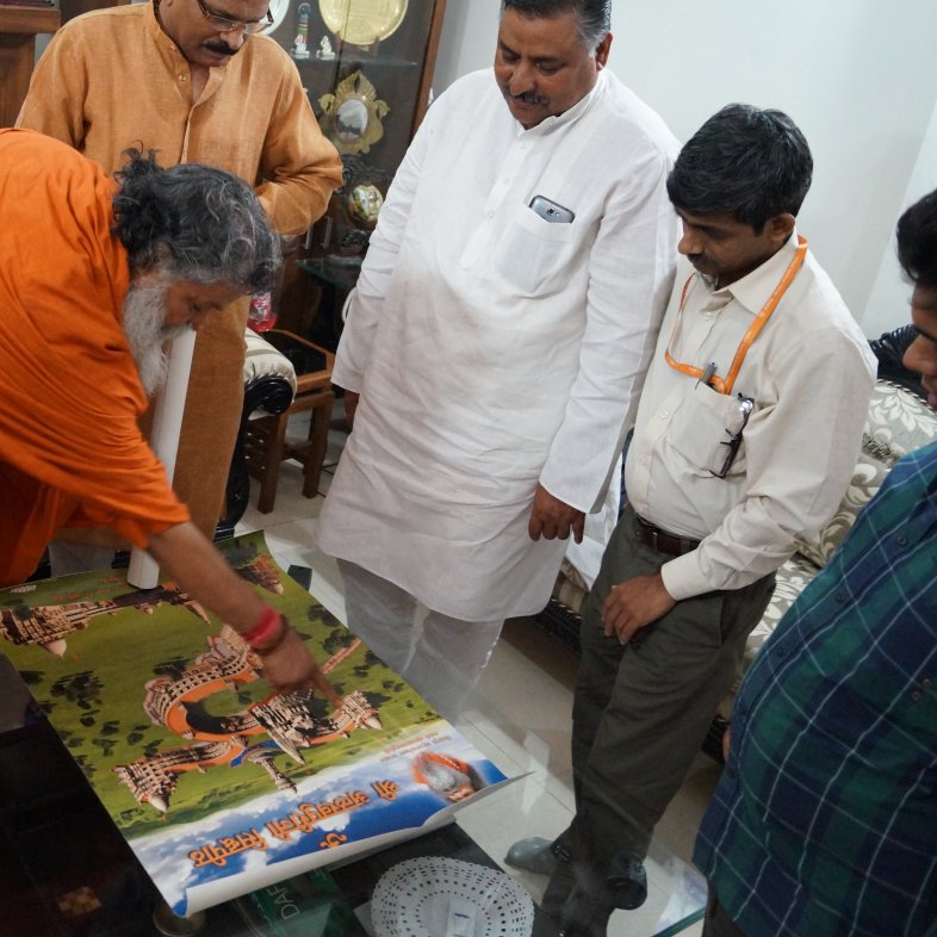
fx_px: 1072
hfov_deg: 46.0
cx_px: 267
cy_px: 462
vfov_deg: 47.2
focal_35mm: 35
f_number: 3.5
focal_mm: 18
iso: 3200
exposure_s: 1/50
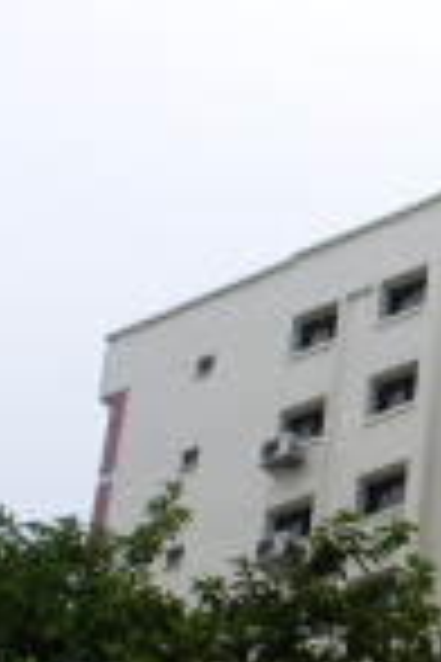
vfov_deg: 13.9
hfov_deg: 8.7
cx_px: 900
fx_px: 2719
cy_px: 311
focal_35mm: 148
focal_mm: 6.3
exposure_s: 1/180
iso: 80
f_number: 8.4
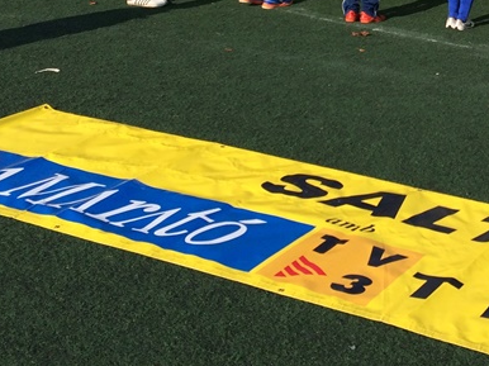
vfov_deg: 18.7
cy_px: 27
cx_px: 422
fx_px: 1087
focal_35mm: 77
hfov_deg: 24.7
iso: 32
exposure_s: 1/2415
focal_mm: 4.15
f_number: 2.2
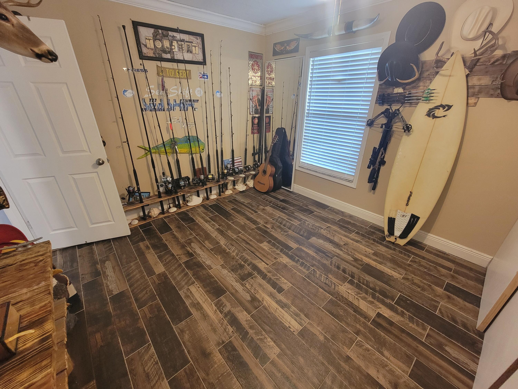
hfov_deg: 106.2
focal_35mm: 13
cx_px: 259
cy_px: 194
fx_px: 195
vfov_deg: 89.9
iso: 400
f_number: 2.2
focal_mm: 2.2
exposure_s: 1/60
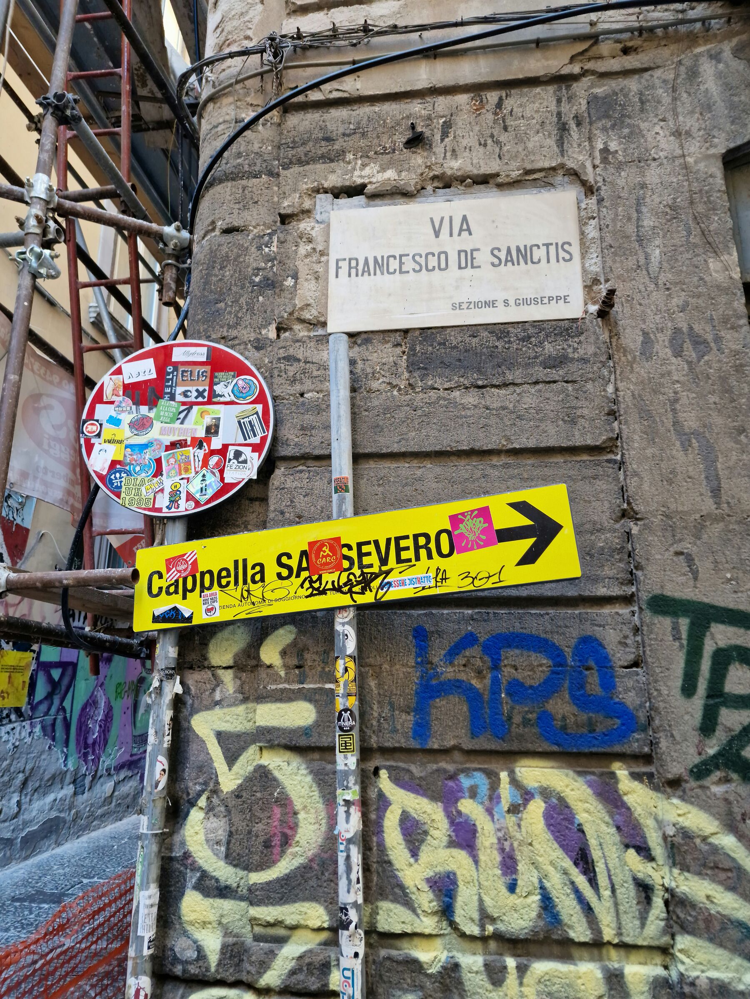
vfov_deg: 73.9
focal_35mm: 23
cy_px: 500
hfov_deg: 58.9
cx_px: 375
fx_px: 664
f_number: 1.8
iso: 100
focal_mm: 6.4
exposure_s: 1/50
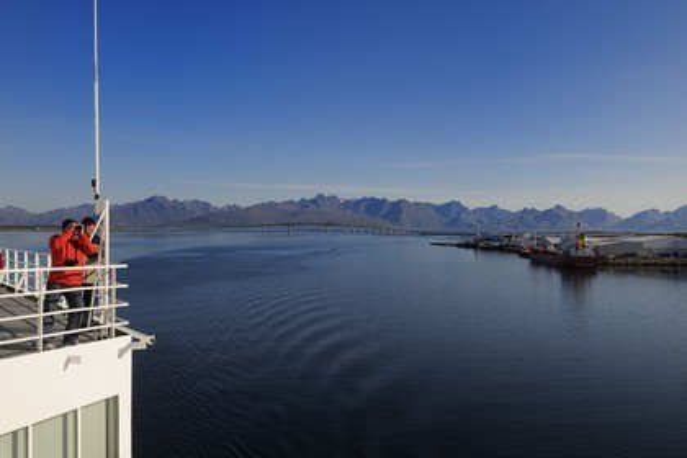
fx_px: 611
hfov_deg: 58.7
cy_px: 229
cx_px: 344
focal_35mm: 32
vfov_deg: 41.1
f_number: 22
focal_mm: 32
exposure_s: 1/100
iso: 200
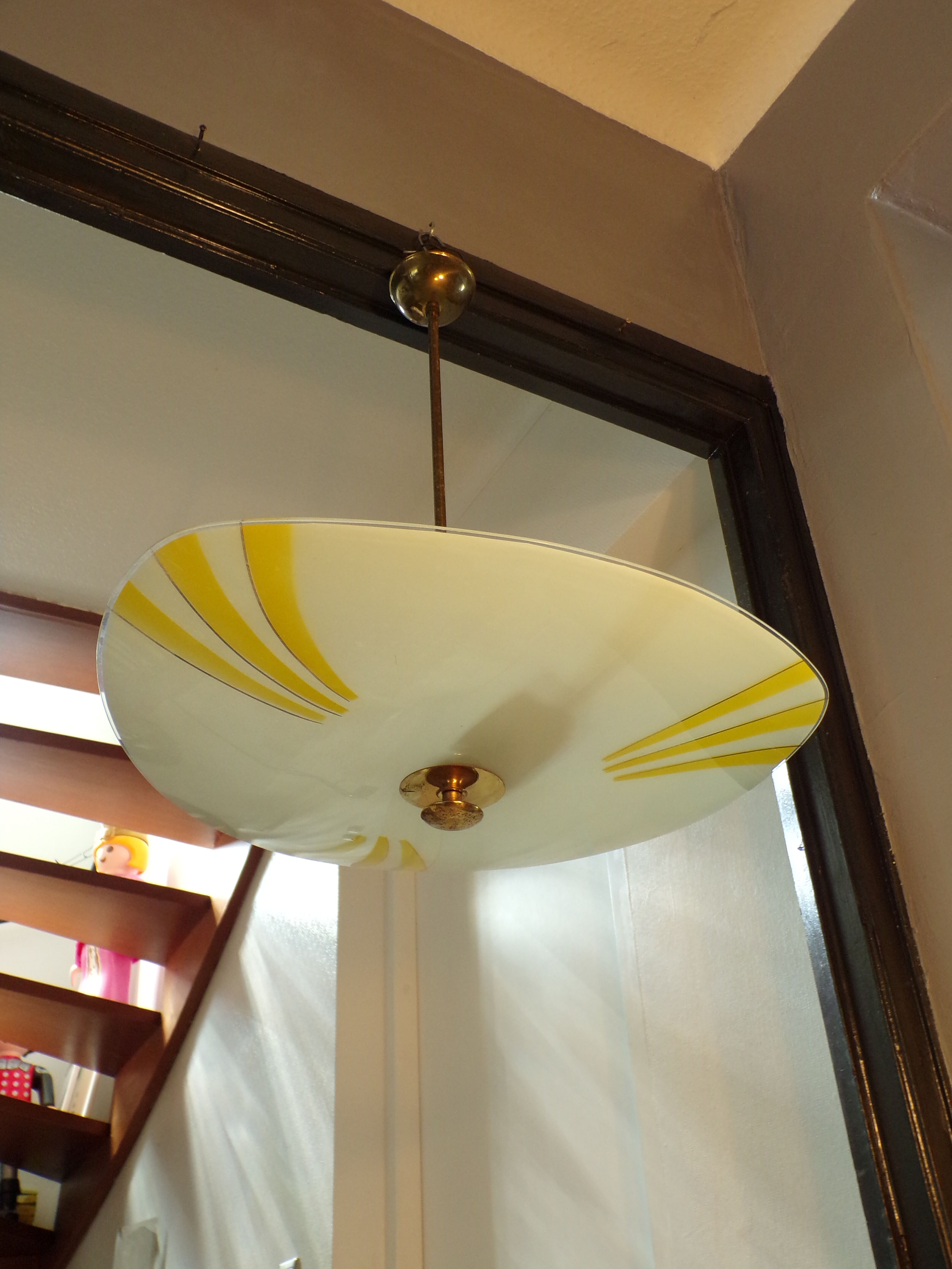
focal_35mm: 32
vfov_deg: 56.8
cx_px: 476
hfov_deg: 44.2
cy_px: 634
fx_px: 1173
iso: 200
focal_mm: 5.8
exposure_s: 1/25
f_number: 3.2
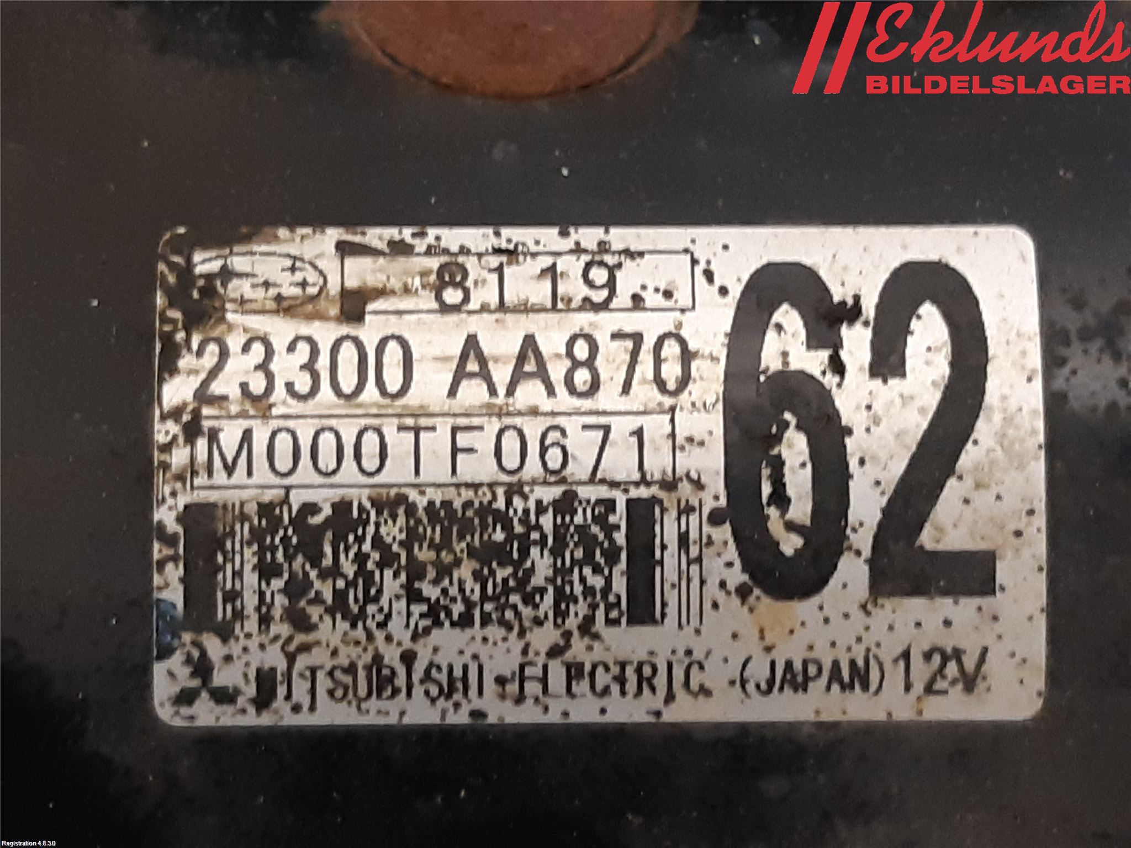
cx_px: 566
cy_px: 424
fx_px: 849
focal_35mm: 26
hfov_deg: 67.3
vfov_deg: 53.1
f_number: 1.7
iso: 200
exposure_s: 1/25
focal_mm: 3.93
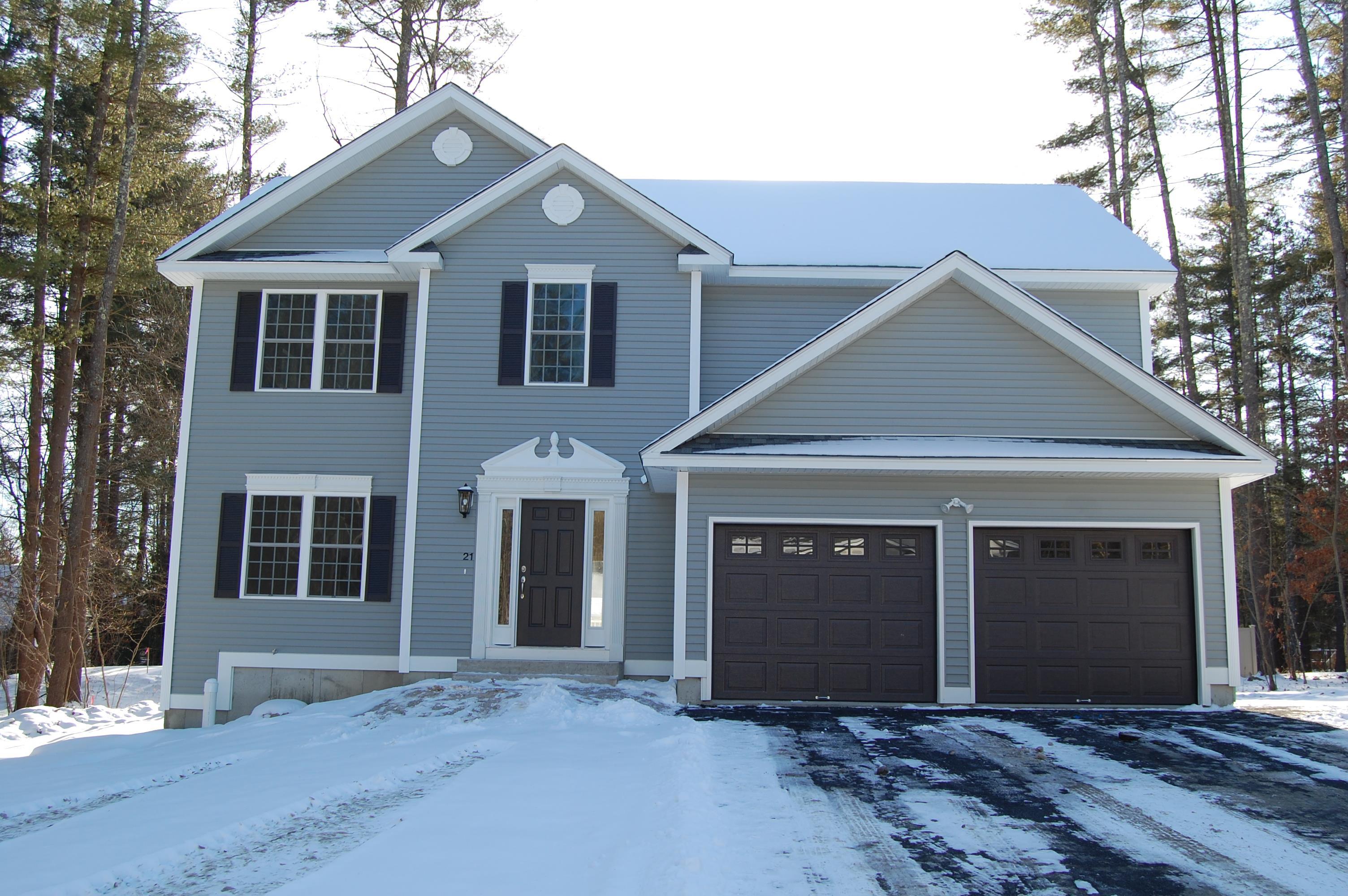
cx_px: 674
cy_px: 448
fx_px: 1291
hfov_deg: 55.1
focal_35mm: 34
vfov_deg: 38.3
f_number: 7.1
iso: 200
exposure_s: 1/200
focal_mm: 23
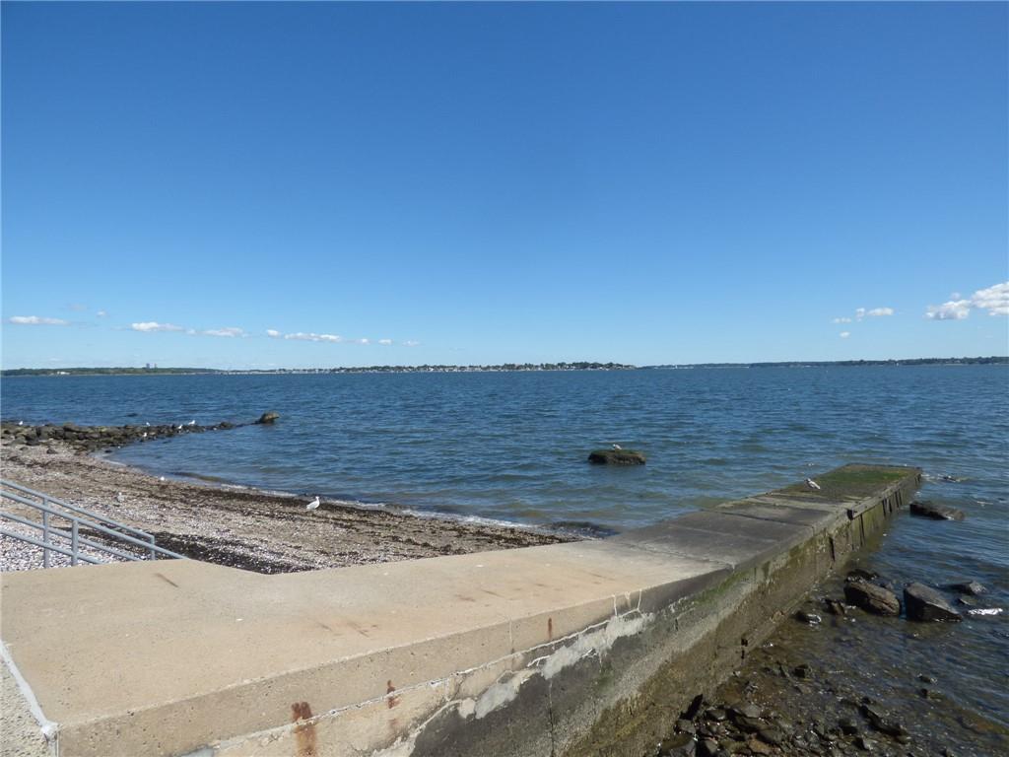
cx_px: 504
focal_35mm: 20
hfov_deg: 81.7
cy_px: 378
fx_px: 583
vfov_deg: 66.0
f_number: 5
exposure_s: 1/640
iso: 100
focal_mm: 3.58
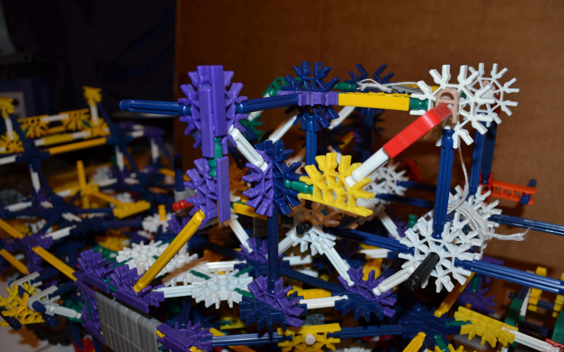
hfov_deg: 66.5
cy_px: 180
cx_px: 278
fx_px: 430
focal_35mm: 28
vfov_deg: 44.5
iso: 200
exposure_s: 1/30
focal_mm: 18
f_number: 5.6
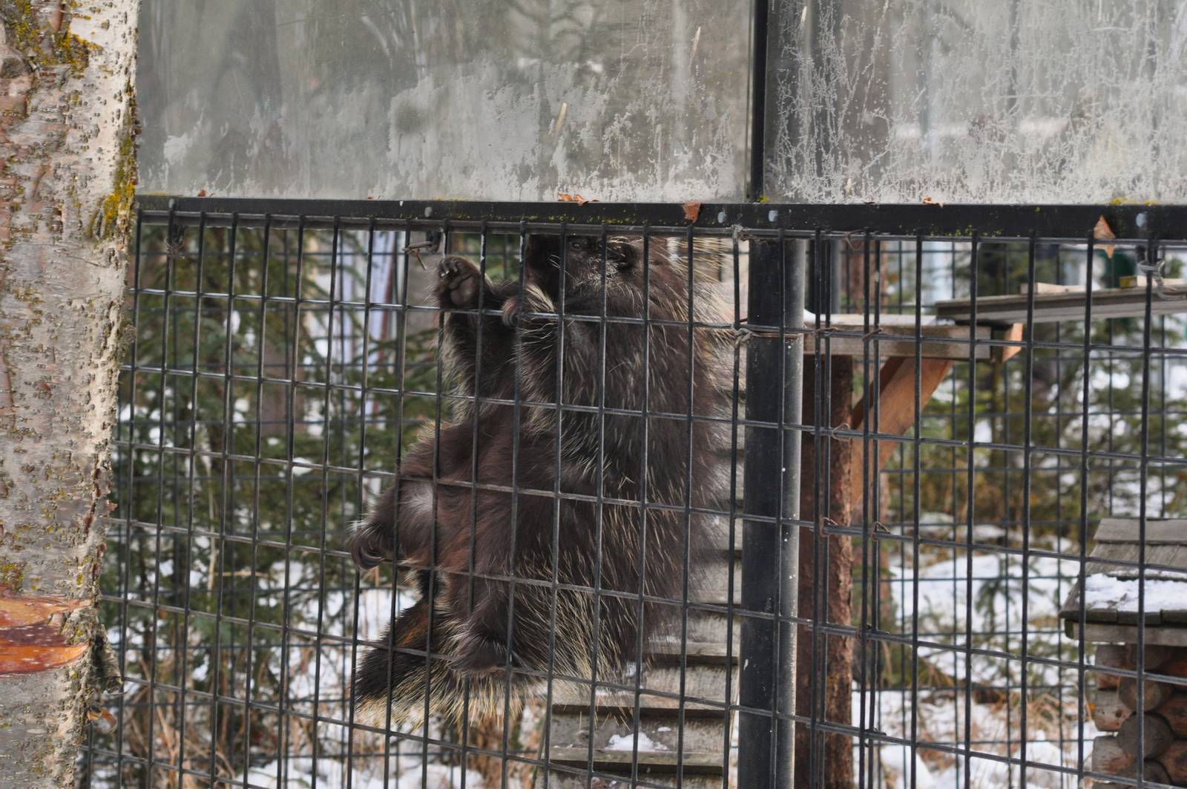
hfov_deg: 12.5
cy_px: 394
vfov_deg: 8.3
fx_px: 5434
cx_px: 594
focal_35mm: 165
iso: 800
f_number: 9
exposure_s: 1/100
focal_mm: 110
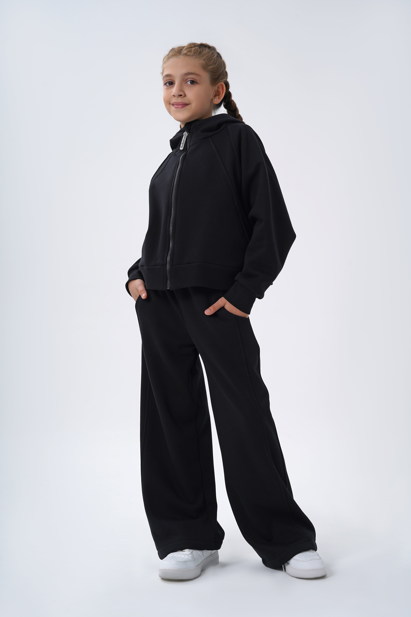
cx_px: 206
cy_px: 308
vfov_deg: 39.6
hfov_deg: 27.0
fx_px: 856
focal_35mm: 50
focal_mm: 50
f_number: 9
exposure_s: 1/160
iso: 100
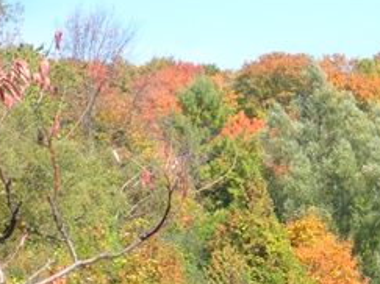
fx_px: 2732
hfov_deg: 7.9
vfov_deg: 5.9
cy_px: 283
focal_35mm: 249
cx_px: 366
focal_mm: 21.2
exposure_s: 1/123
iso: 64
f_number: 5.3
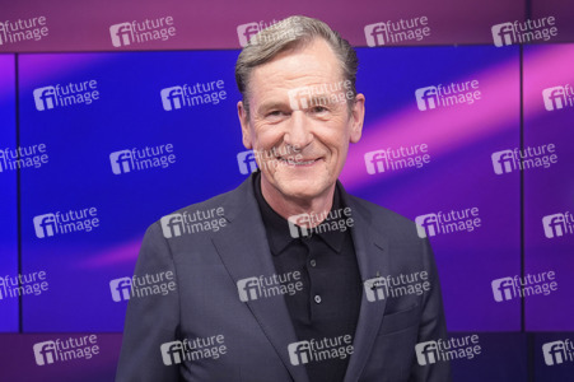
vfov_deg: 29.8
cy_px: 191
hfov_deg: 43.6
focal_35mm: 45
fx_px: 717
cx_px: 287
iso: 640
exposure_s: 1/125
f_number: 2.2
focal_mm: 30
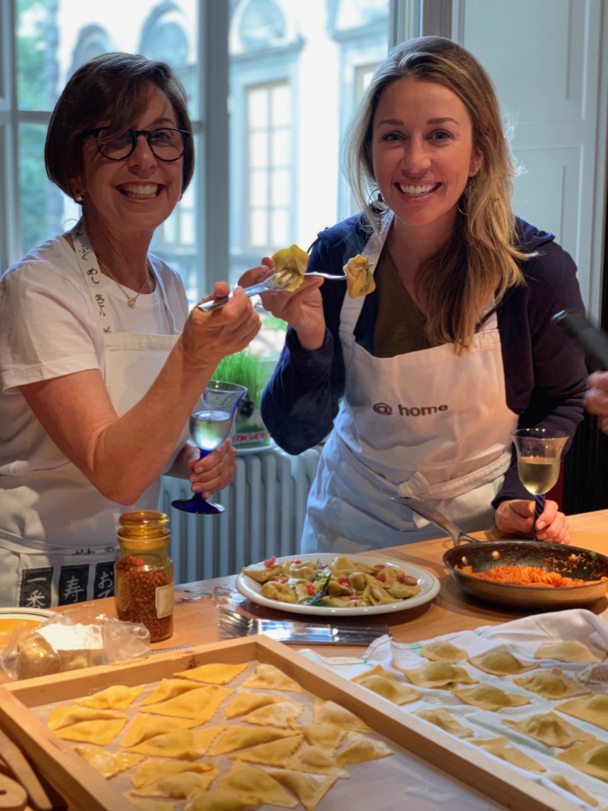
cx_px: 304
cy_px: 406
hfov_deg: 28.0
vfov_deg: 36.8
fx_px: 1218
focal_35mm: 52
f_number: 2.4
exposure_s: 1/50
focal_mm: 6
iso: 160
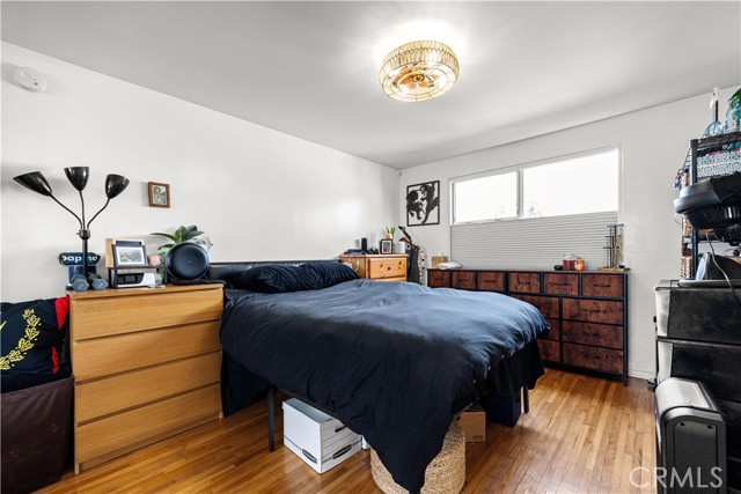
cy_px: 247
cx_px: 370
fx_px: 288
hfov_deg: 104.2
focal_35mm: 14
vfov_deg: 81.2
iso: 800
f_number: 8
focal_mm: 14
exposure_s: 1/40
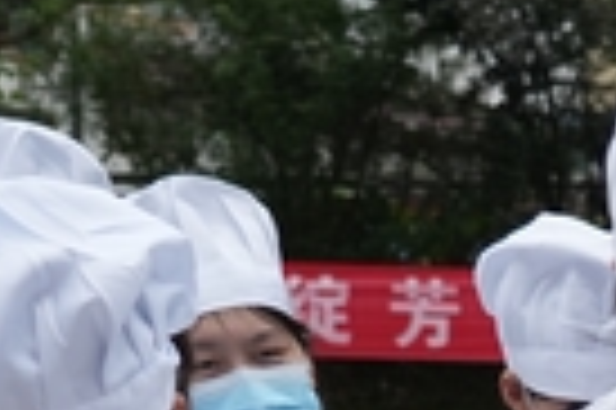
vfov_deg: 8.2
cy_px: 865
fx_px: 2700
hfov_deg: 11.4
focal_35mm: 158
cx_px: 1344
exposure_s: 1/1600
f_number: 4
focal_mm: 30
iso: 1000
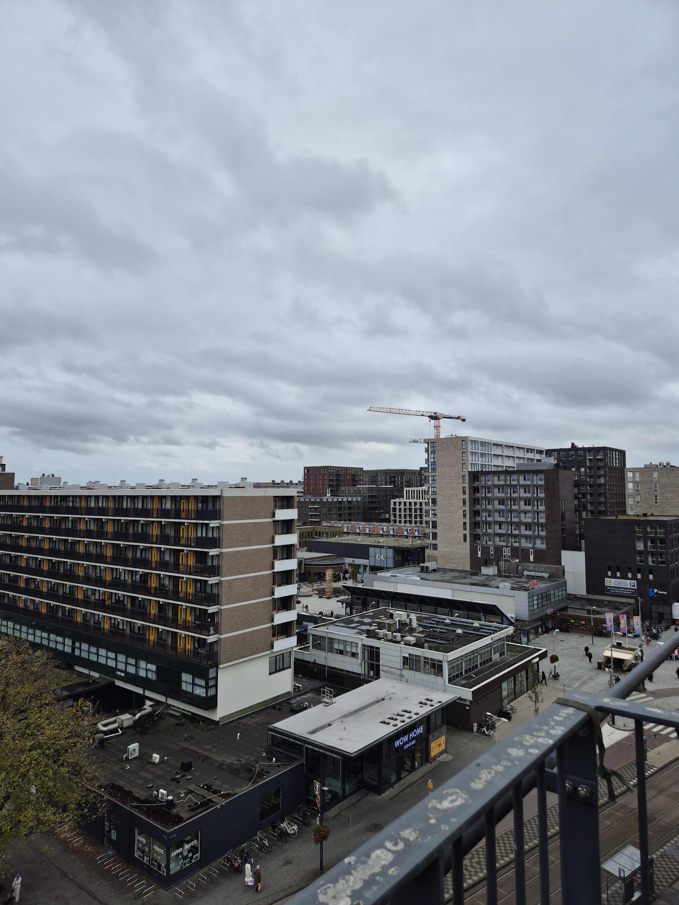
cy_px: 452
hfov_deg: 58.9
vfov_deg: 73.9
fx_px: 602
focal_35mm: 23
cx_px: 340
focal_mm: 5.4
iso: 25
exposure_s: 1/1164
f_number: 1.8
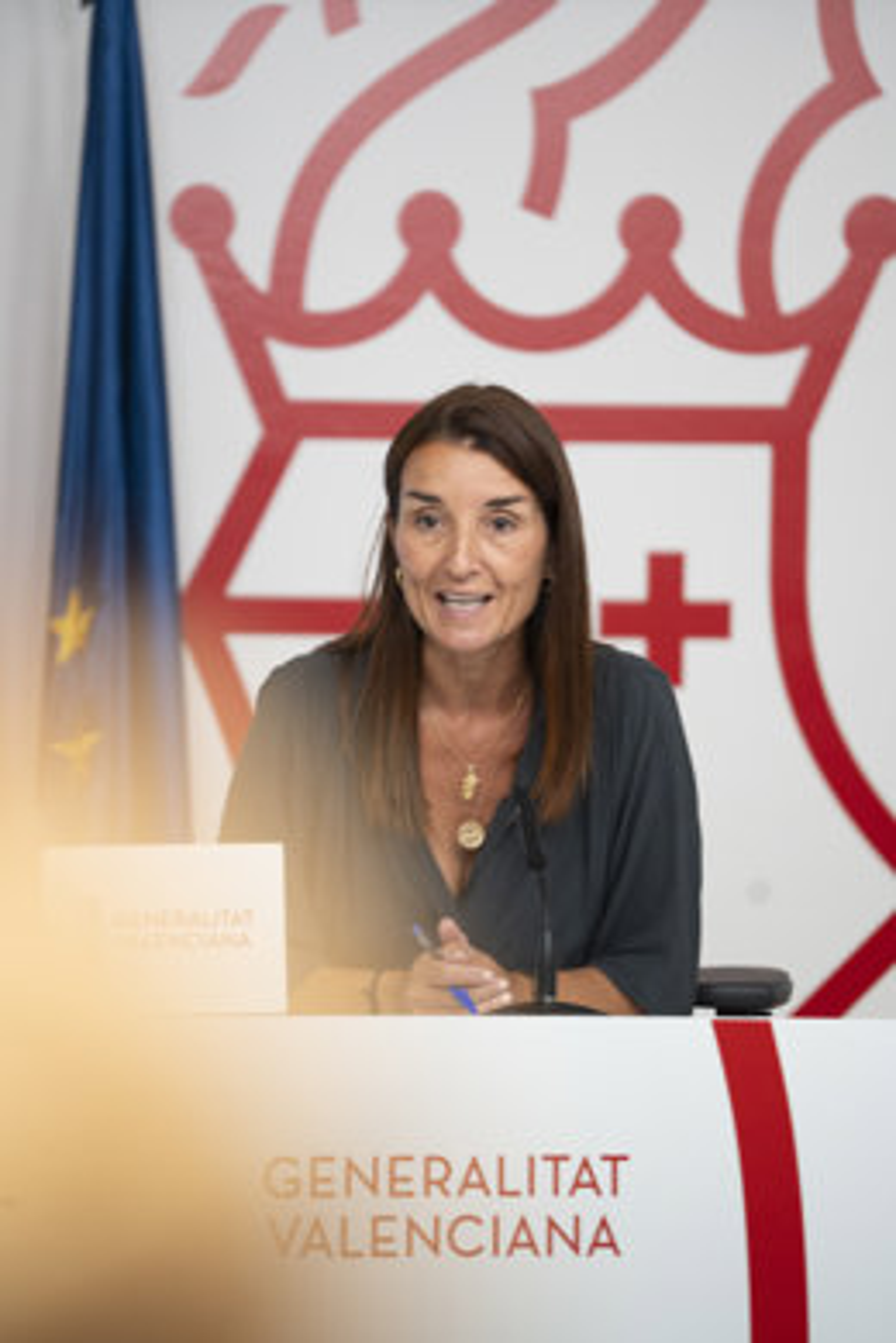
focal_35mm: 200
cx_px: 448
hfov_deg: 6.9
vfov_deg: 10.3
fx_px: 7466
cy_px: 672
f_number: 4
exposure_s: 1/200
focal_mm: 200
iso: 2000
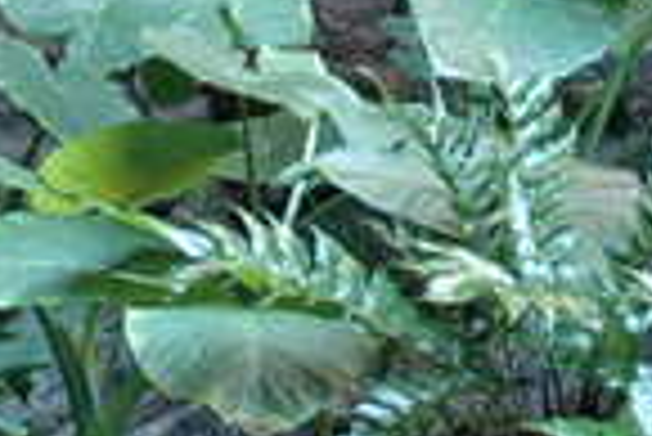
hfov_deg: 8.9
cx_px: 135
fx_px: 4178
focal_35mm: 230
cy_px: -245
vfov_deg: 5.9
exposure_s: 1/30
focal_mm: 31
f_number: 4
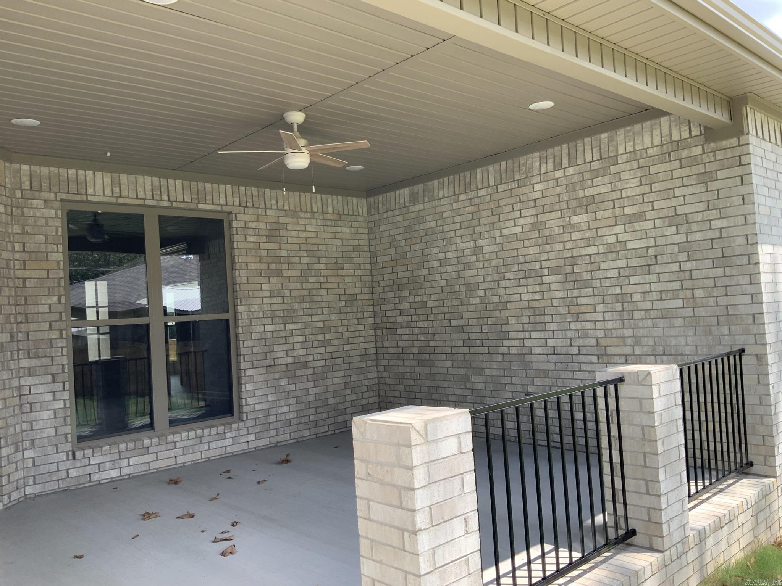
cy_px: 293
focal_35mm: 29
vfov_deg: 48.2
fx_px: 655
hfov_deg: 61.7
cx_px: 391
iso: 16
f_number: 1.8
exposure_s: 1/303
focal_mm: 3
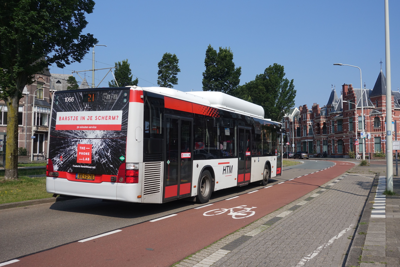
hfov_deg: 54.4
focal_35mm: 35
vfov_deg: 37.9
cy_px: 134
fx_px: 389
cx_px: 200
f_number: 4
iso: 200
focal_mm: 12.81
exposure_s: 1/1600
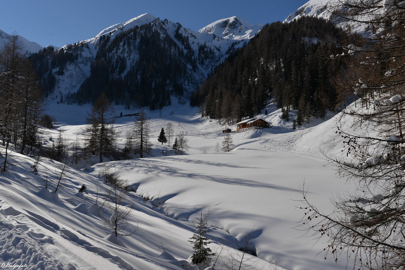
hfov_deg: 55.8
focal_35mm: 34
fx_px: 383
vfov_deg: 38.9
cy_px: 135
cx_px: 202
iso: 100
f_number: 11
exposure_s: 1/640
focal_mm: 34
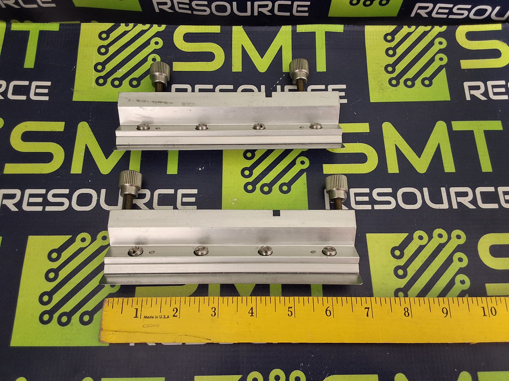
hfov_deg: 63.4
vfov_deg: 49.7
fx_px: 412
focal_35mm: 28
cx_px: 254
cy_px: 190
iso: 320
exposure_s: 1/24
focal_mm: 2.91
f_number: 1.9
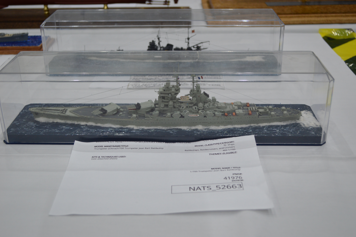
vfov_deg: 29.8
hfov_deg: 43.6
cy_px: 118
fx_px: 445
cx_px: 178
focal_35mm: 45
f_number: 4.5
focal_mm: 30
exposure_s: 1/60
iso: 400
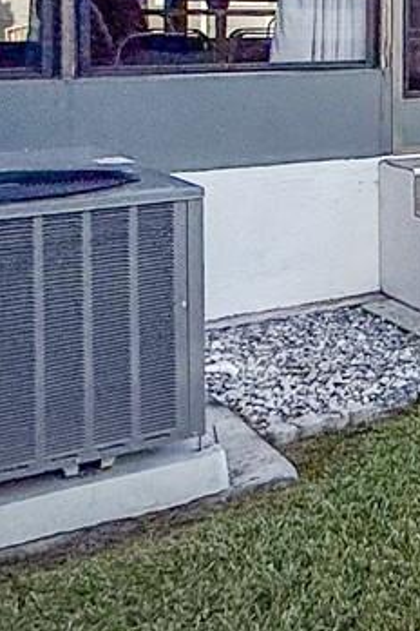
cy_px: 82
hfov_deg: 13.4
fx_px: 1172
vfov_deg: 29.0
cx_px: 1068
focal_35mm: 67
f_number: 2.2
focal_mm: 2.22
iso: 50
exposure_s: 1/2700
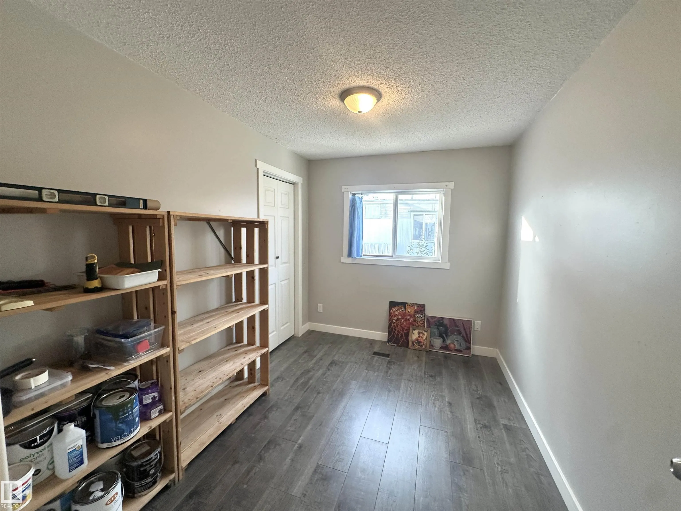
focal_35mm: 14
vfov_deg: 85.7
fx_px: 275
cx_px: 340
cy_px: 256
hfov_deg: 102.1
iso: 100
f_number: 2.2
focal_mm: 2.22
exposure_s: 1/120
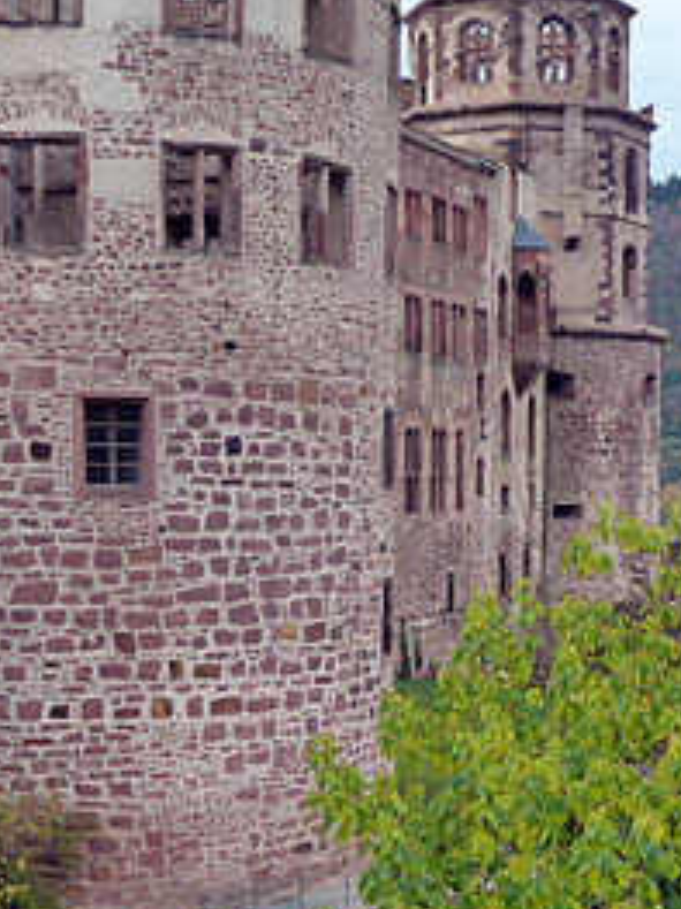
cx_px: 318
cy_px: 615
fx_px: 1916
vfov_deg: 26.5
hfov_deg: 20.1
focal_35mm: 73
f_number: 3.5
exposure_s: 1/100
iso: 125
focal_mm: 5.3
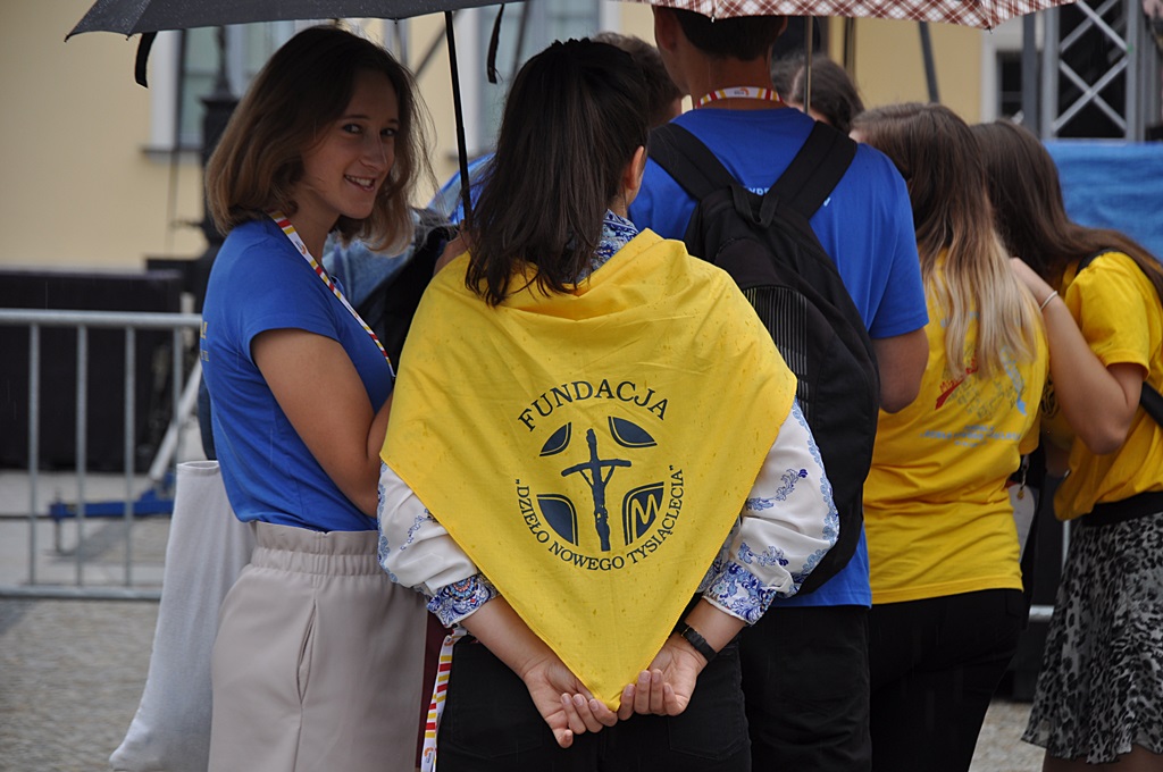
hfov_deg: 13.1
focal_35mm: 158
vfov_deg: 8.7
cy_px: 386
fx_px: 5082
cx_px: 582
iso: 200
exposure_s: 1/180
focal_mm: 105
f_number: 6.7
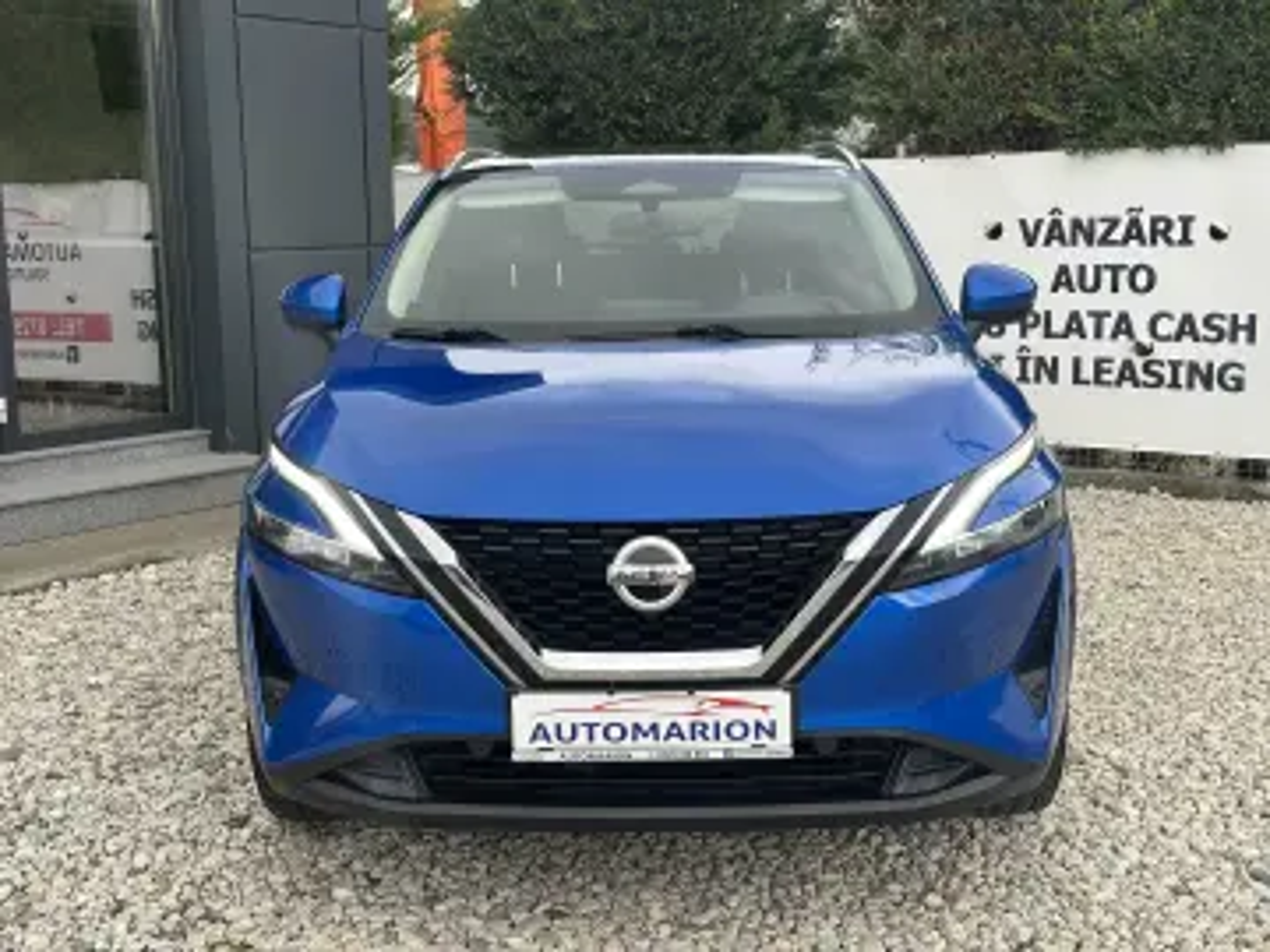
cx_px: 635
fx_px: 1761
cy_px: 476
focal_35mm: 48
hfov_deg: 39.7
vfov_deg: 30.3
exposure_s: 1/395
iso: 64
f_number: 1.78
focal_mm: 6.86
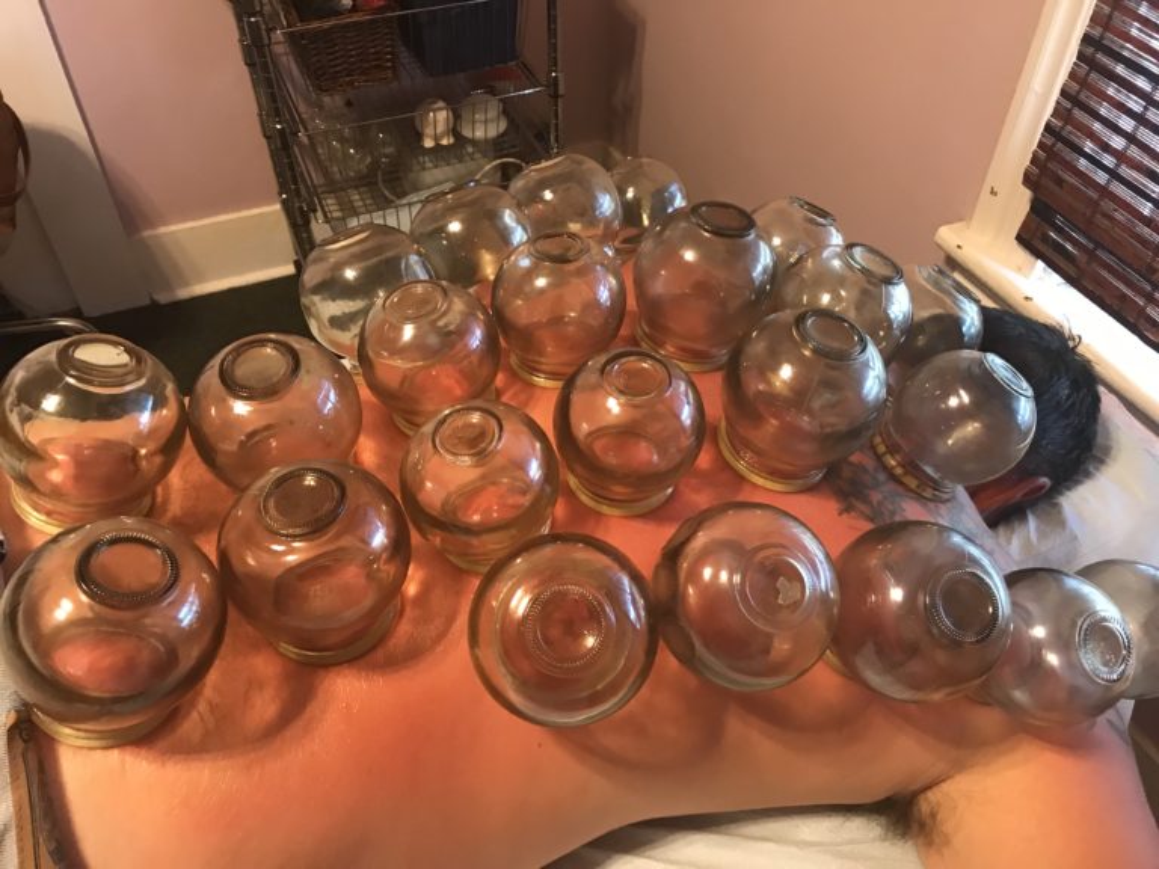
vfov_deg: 49.7
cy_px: 434
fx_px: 937
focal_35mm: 28
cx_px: 580
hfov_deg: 63.4
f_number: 1.8
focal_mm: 3.99
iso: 100
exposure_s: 1/13
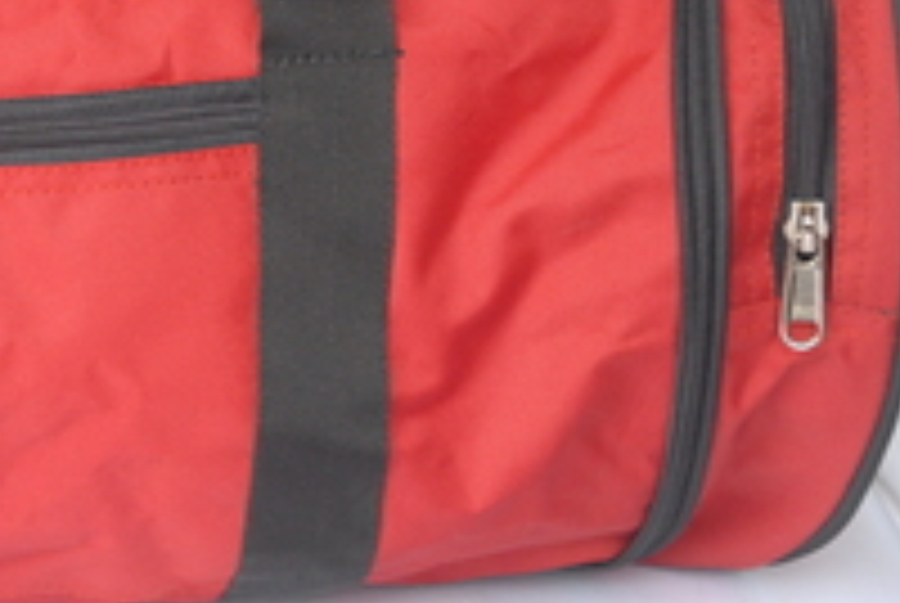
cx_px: -90
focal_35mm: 247
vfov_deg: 5.6
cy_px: 74
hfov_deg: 8.3
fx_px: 6184
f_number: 5.6
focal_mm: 66
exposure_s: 1/60
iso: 640
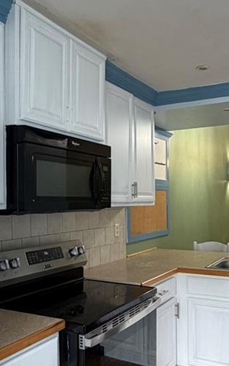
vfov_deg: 53.8
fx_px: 360
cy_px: 208
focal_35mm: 36
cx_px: 154
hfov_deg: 34.9
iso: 200
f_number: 2.2
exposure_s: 1/60
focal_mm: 2.22
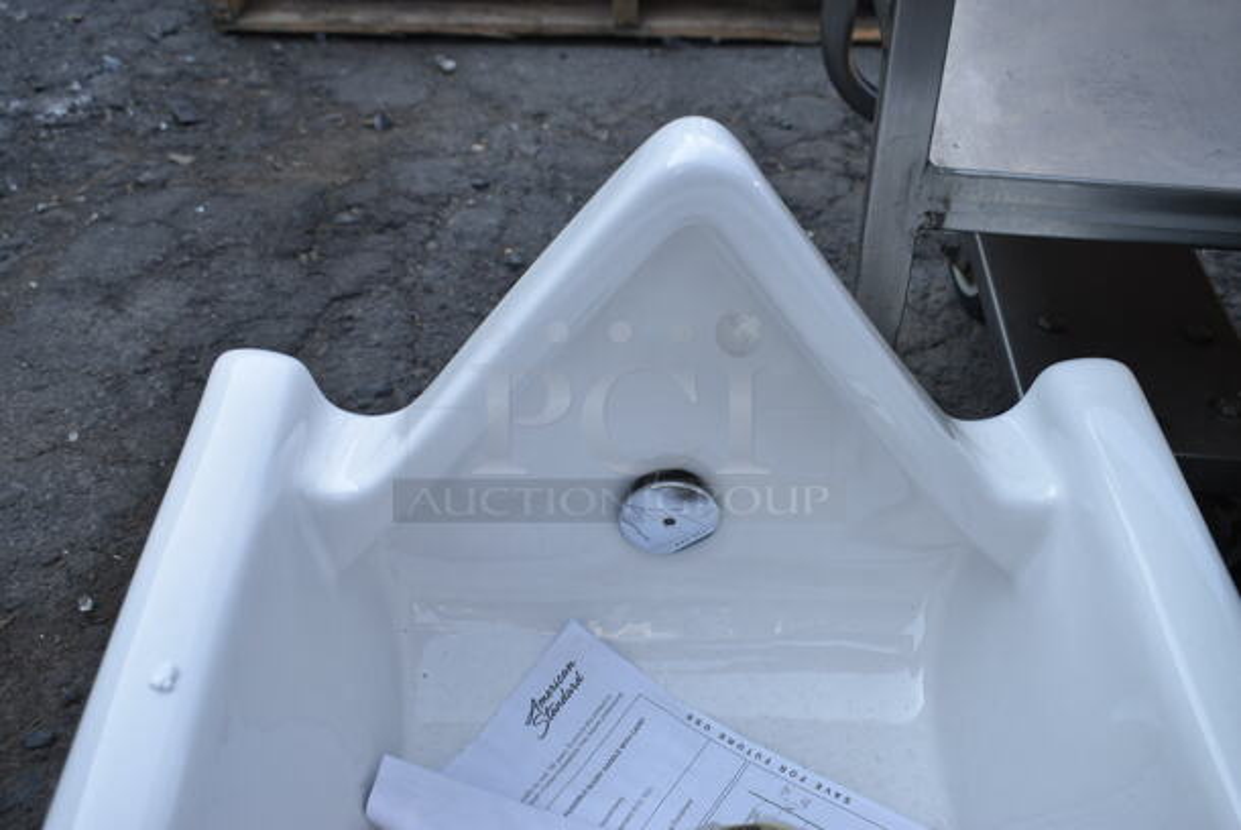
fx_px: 1294
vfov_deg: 35.6
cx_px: 620
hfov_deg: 51.2
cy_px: 415
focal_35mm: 38
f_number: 5.6
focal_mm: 25
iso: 100
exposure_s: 1/125
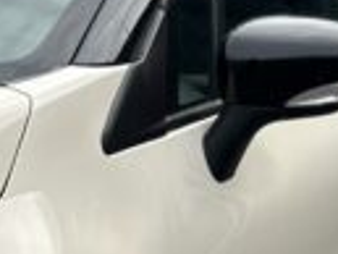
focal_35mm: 149
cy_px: 369
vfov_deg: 9.7
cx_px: -173
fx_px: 1456
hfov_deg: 12.6
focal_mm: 6.86
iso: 80
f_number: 1.78
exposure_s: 1/3356
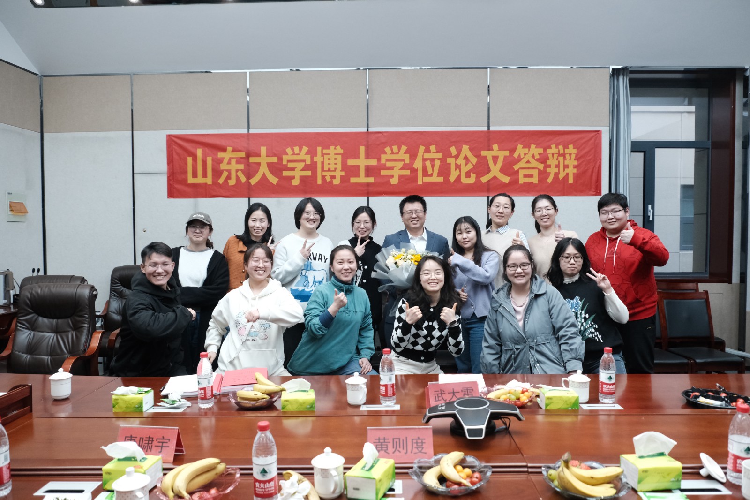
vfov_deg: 47.9
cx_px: 375
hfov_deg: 67.4
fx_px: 562
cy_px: 250
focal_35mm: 27
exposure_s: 1/180
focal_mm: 18
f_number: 4
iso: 2000
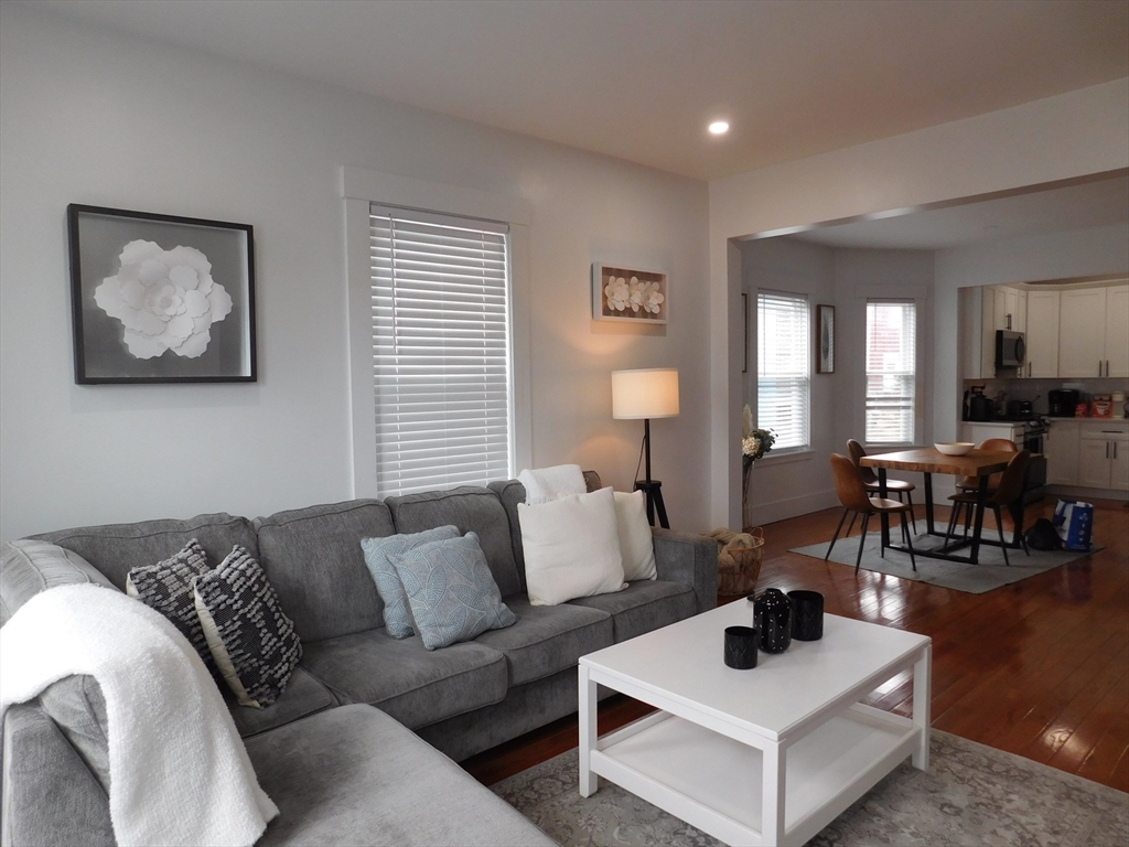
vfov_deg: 58.9
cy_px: 424
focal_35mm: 23
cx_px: 564
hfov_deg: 73.9
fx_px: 750
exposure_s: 1/50
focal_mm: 4
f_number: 3
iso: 125
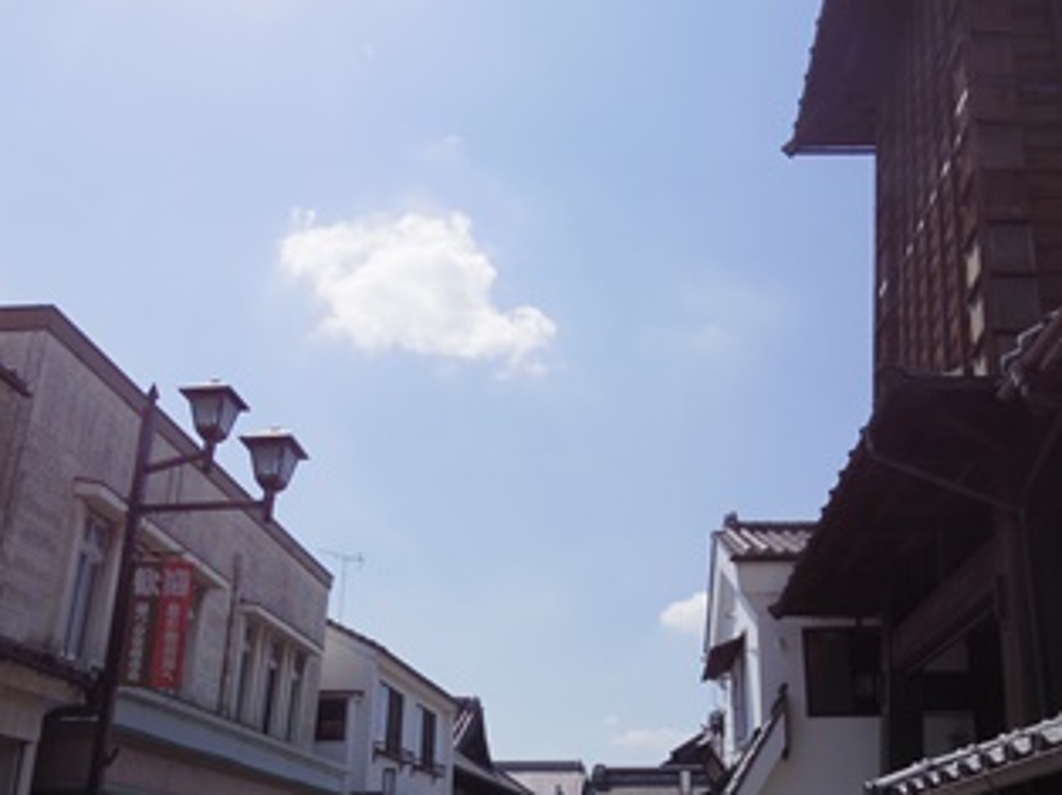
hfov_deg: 55.4
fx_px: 1012
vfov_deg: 42.0
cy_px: 562
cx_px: 555
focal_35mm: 33
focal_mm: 5
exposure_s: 1/1000
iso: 200
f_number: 5.6
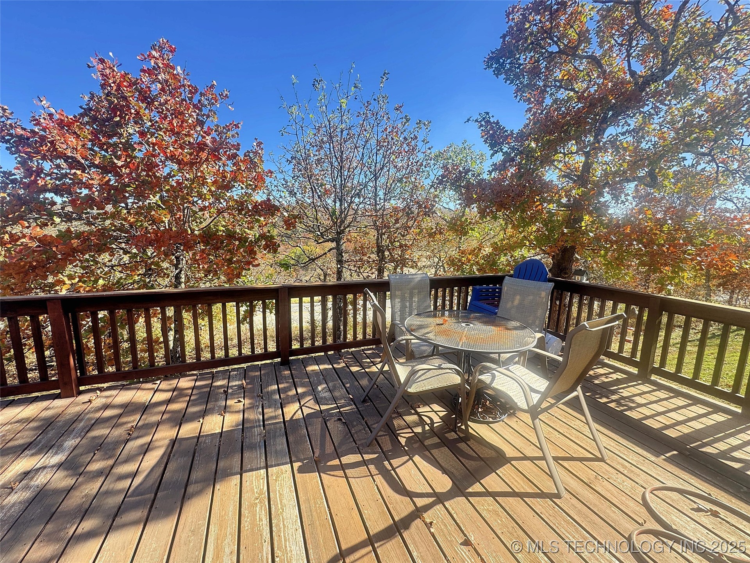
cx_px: 375
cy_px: 282
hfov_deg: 102.1
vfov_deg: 85.7
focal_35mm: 14
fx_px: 303
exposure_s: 1/280
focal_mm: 2.2
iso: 40
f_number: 2.2
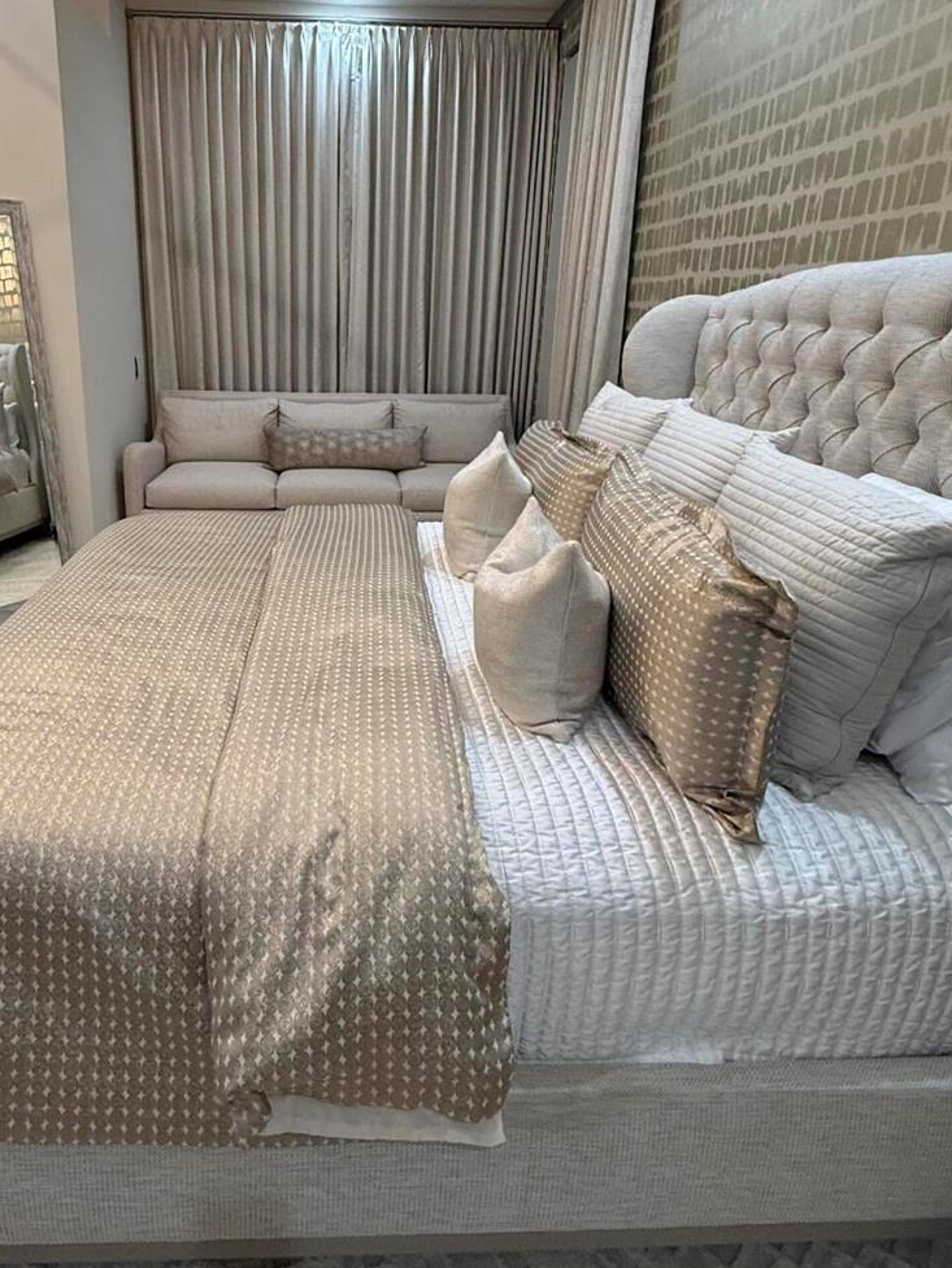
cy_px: 540
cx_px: 362
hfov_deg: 60.4
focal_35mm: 22
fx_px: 807
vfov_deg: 75.9
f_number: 2.2
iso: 200
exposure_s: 1/60
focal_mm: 2.22
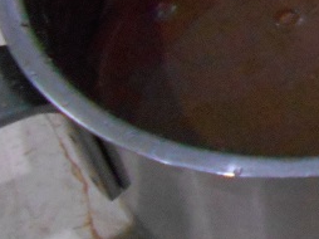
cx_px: 622
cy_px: -167
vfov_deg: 13.0
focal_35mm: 105
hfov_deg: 15.4
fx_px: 967
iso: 800
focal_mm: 4.6
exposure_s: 1/20
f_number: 3.2
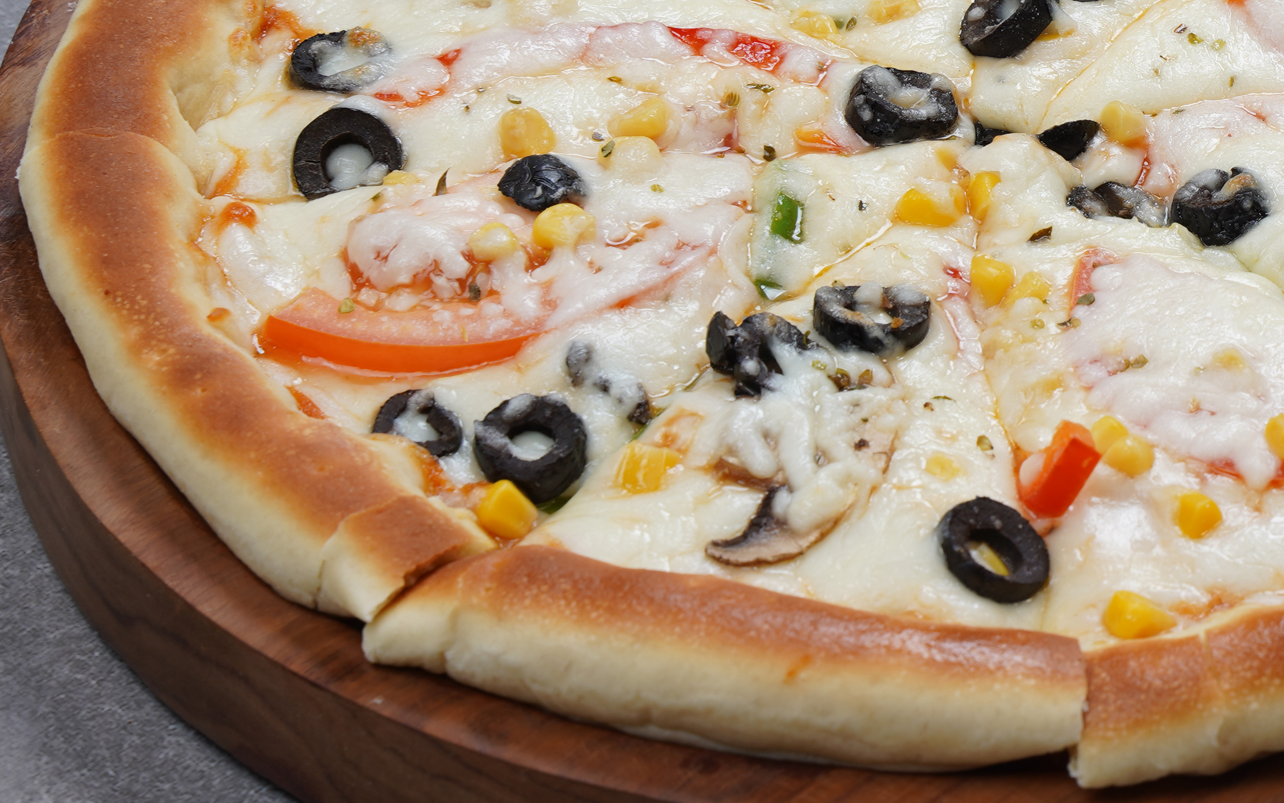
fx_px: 6369
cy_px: 81
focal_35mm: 182
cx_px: 1196
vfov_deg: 7.2
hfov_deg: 11.4
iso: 125
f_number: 11
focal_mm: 75
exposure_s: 1/100
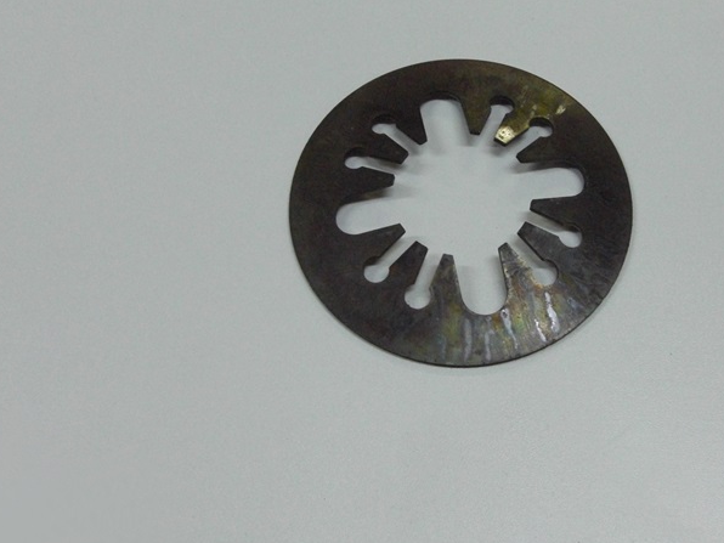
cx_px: 459
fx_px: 1088
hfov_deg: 36.6
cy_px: 209
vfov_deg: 27.9
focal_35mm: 52
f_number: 2.7
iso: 400
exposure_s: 1/100
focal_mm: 6.2
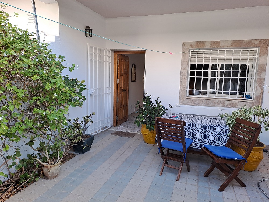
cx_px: 134
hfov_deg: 69.4
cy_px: 101
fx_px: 194
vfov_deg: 54.9
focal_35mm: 25
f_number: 1.8
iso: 32
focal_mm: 4.65
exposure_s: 1/100
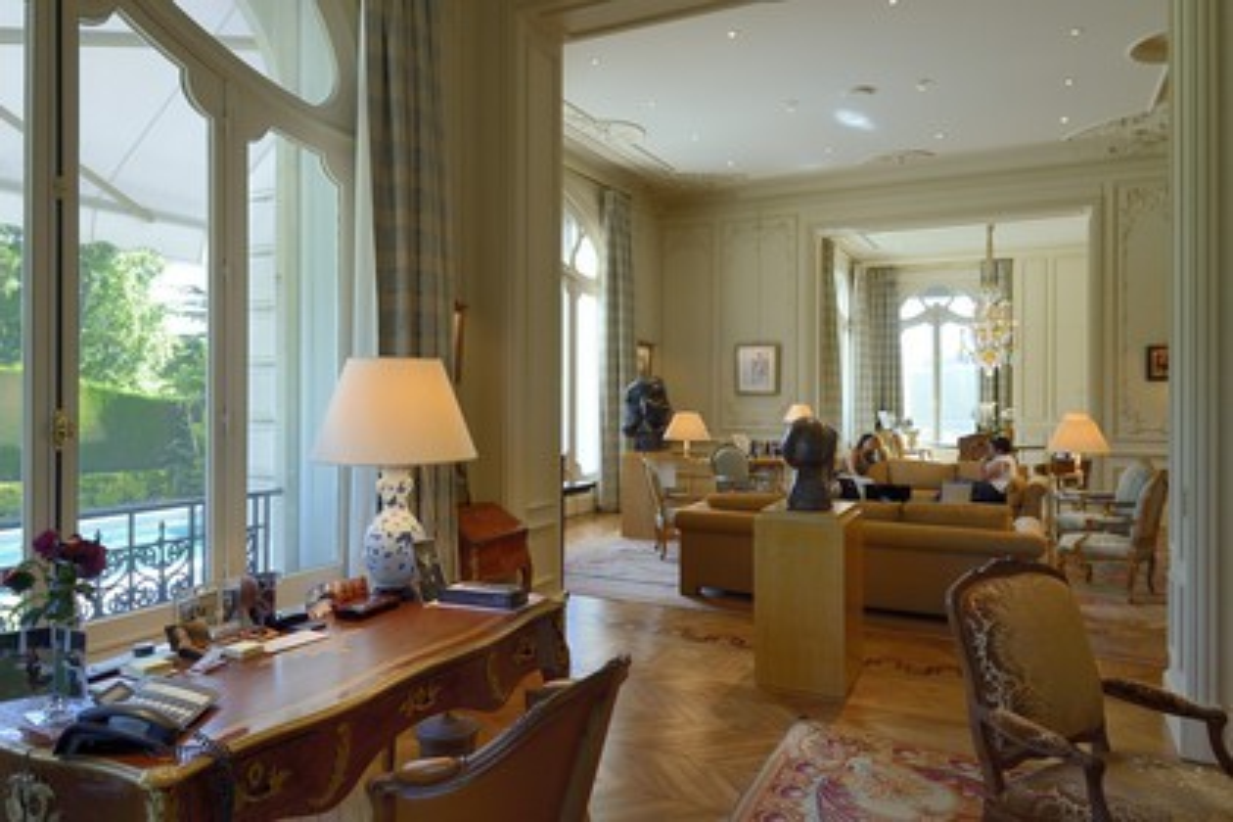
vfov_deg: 53.1
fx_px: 822
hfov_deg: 73.7
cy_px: 411
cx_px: 616
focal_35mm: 24
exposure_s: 1/80
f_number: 7.1
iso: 800
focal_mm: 24
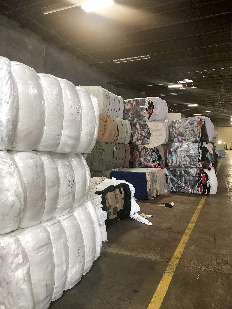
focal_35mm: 28
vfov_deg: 63.4
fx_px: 250
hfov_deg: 49.7
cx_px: 116
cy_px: 154
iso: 40
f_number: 1.8
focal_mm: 3.99
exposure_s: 1/17
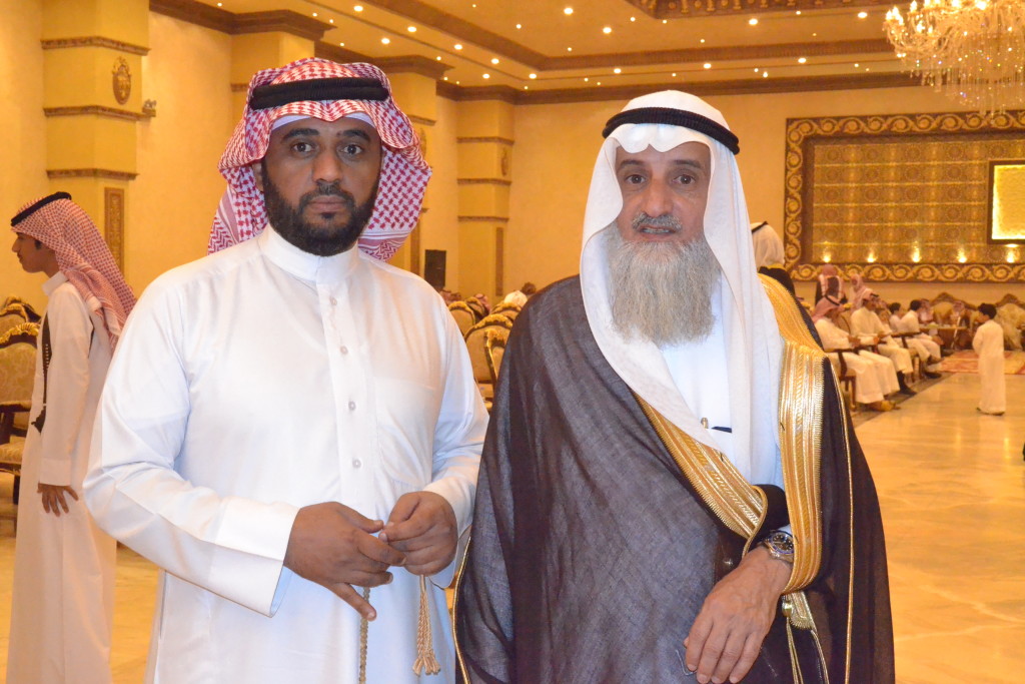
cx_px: 512
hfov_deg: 43.6
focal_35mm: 45
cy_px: 342
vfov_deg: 29.9
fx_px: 1281
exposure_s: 1/125
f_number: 10
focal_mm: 30
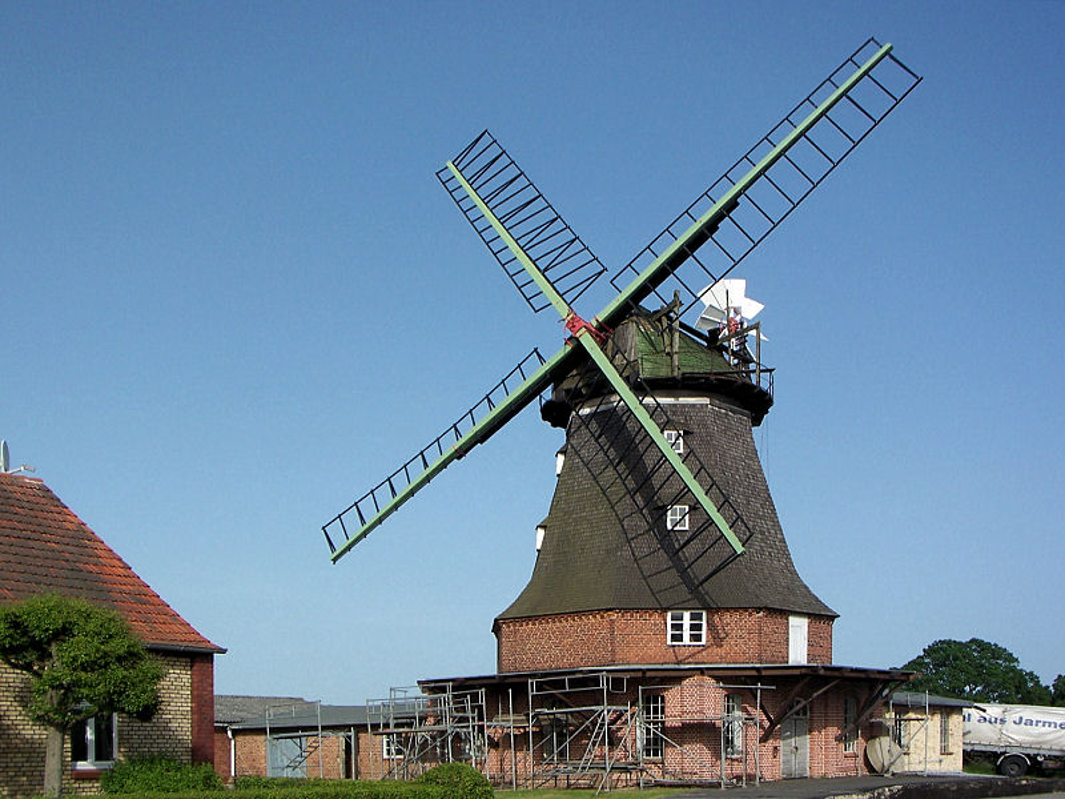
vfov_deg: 36.8
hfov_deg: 47.9
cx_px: 532
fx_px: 1200
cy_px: 400
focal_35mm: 39
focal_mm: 6.4
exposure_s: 1/640
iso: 64
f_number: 3.9
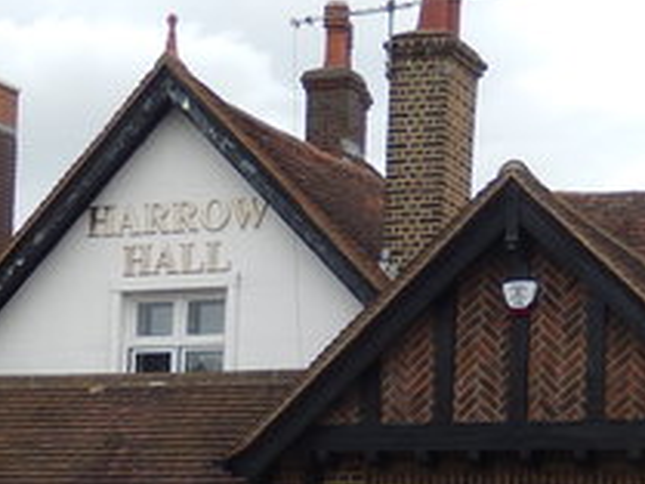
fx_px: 2051
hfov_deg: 17.8
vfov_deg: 13.2
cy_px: 524
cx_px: 182
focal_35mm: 110
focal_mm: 6.5
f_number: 4
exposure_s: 1/400
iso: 125
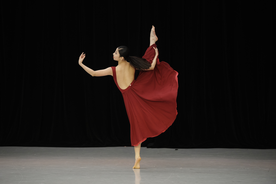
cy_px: 92
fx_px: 728
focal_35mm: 95
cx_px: 138
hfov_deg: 21.5
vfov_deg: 14.4
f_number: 2.8
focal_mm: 95
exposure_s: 1/800
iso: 4000
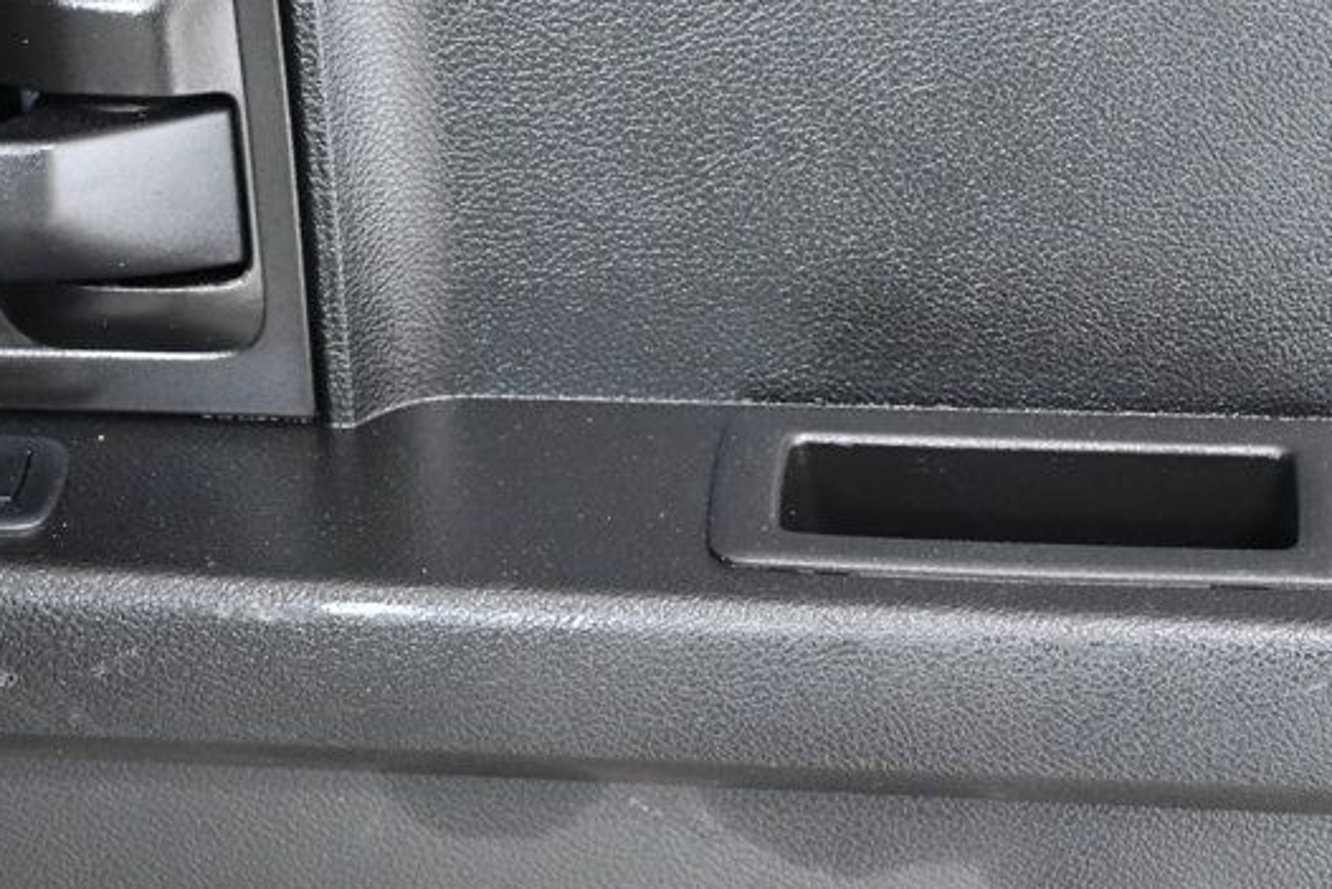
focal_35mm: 140
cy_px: 529
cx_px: 656
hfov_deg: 14.6
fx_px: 5181
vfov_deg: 9.8
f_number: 4.8
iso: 2500
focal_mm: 48
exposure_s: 1/100
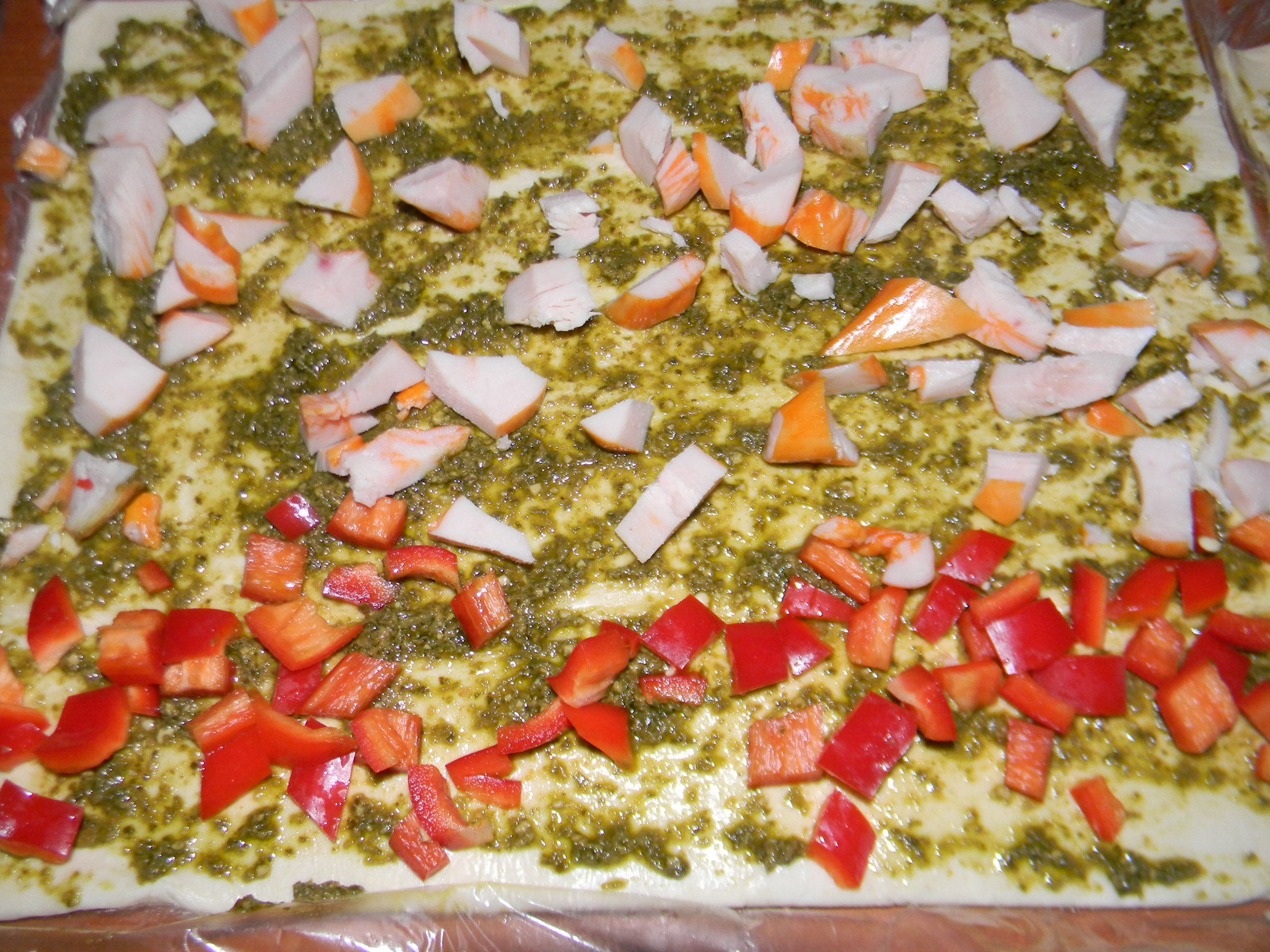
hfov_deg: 61.7
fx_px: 1064
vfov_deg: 48.2
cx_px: 622
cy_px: 484
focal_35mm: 29
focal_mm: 5
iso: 200
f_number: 7
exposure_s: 1/26
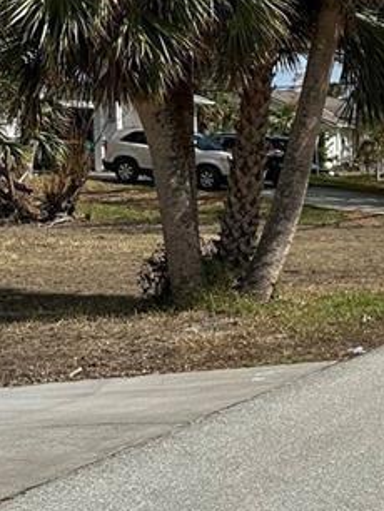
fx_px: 1388
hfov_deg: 13.7
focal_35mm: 94
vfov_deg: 20.8
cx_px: 738
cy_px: 291
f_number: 1.78
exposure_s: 1/7042
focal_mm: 6.86
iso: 80
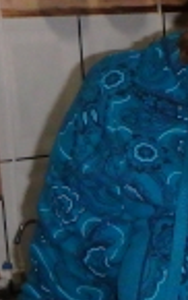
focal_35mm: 103
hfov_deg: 11.9
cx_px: 322
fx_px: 842
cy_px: 248
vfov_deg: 19.9
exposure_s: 1/30
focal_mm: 3.7
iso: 800
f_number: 3.5
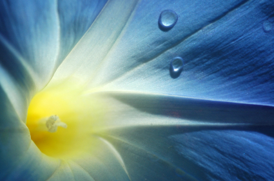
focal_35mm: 90
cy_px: 90
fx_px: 684
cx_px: 137
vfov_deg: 15.1
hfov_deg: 22.7
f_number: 13
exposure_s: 1/640
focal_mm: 60
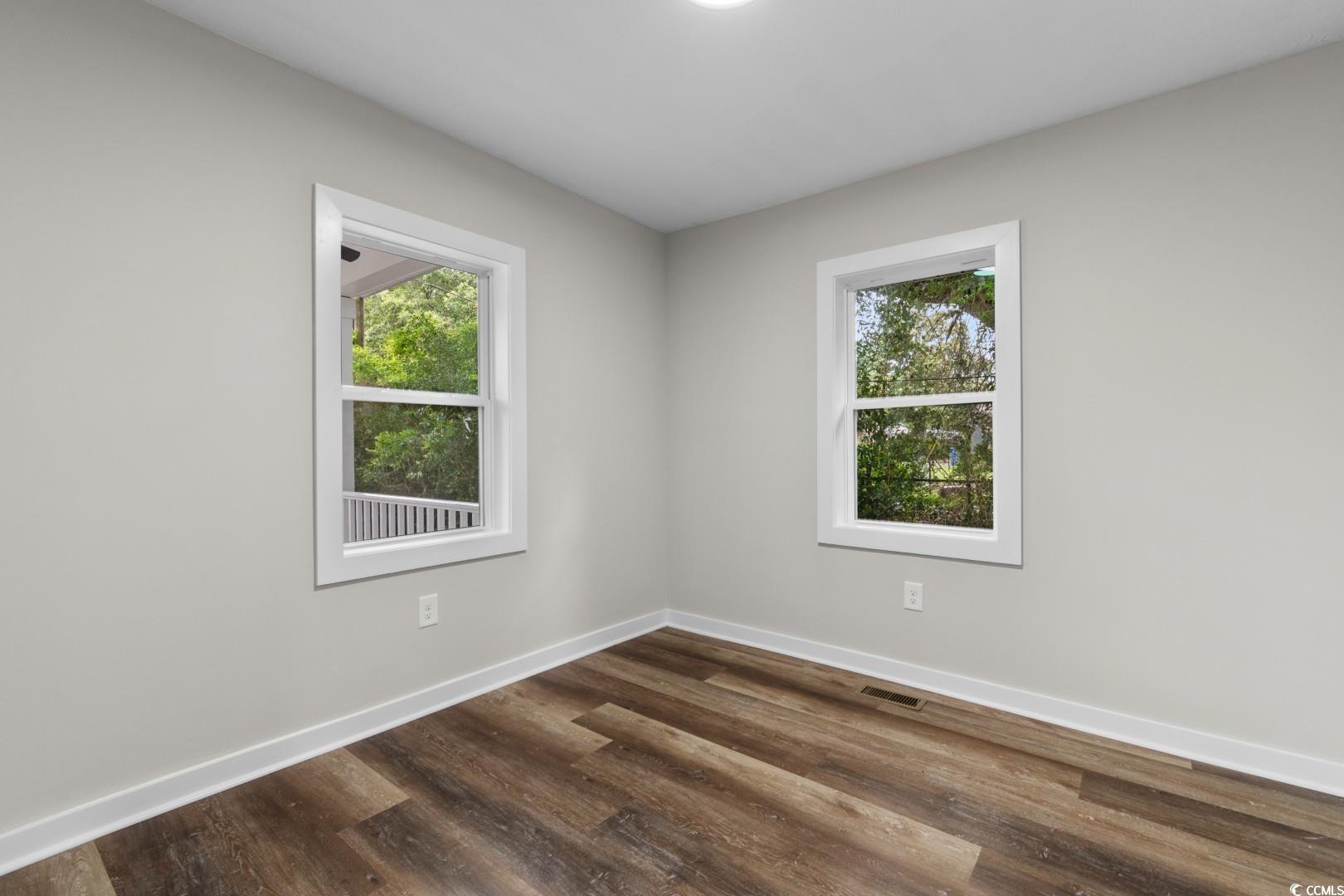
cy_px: 448
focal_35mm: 15
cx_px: 672
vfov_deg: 77.3
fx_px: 560
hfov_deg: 100.4
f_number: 4.5
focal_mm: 10
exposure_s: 1
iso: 100
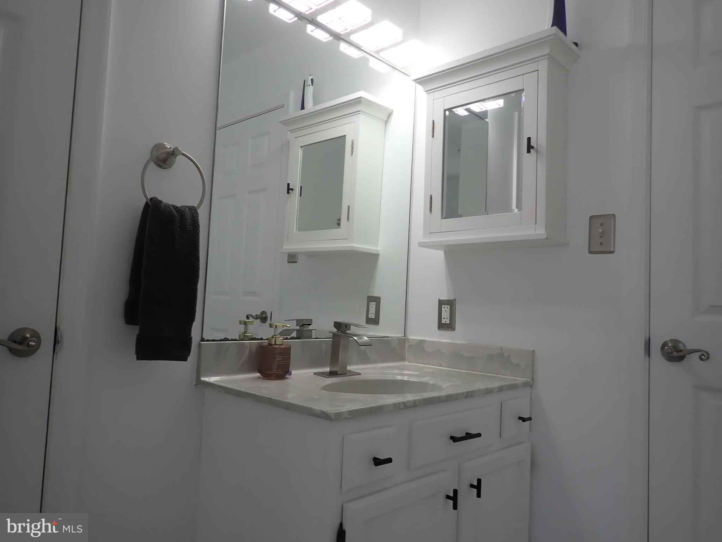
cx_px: 361
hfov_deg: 69.4
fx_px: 521
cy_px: 271
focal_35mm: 25
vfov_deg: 54.9
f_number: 2
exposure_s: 1/160
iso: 100
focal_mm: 4.5
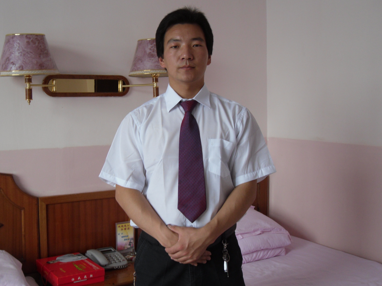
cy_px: 146
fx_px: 486
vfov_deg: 32.9
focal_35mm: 44
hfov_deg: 42.9
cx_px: 172
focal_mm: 6.3
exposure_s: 1/23
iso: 100
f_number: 3.5
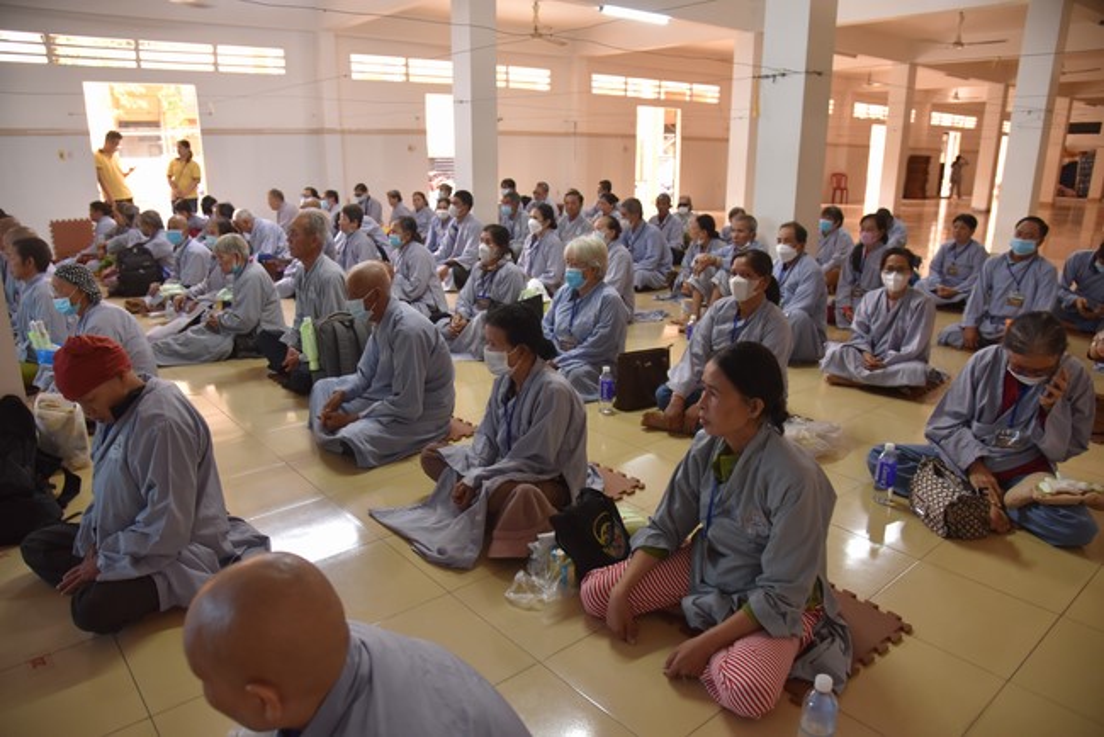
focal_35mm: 24
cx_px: 552
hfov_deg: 73.7
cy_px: 368
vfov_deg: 53.2
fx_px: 736
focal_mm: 24
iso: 1800
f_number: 4
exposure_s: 1/60
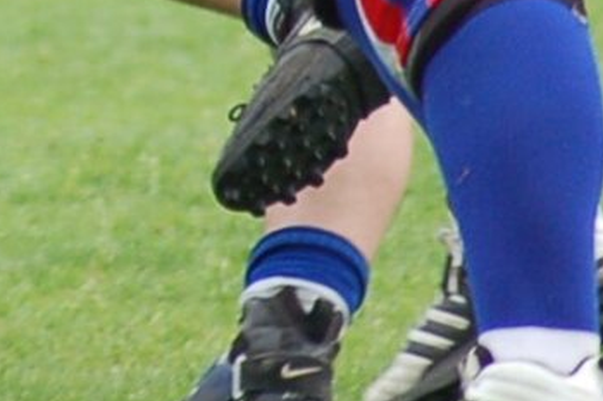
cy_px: -664
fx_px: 23656
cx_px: -400
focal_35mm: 1413
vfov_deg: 1.0
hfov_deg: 1.5
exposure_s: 1/500
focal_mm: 150
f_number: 4.5
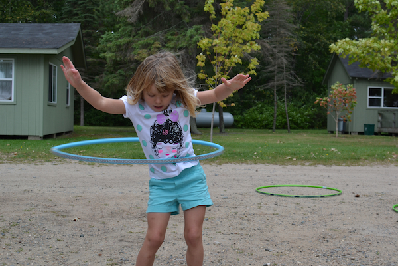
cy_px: 133
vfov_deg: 25.8
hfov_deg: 37.9
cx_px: 199
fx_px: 580
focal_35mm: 52
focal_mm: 35
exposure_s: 1/125
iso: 100
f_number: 5.6
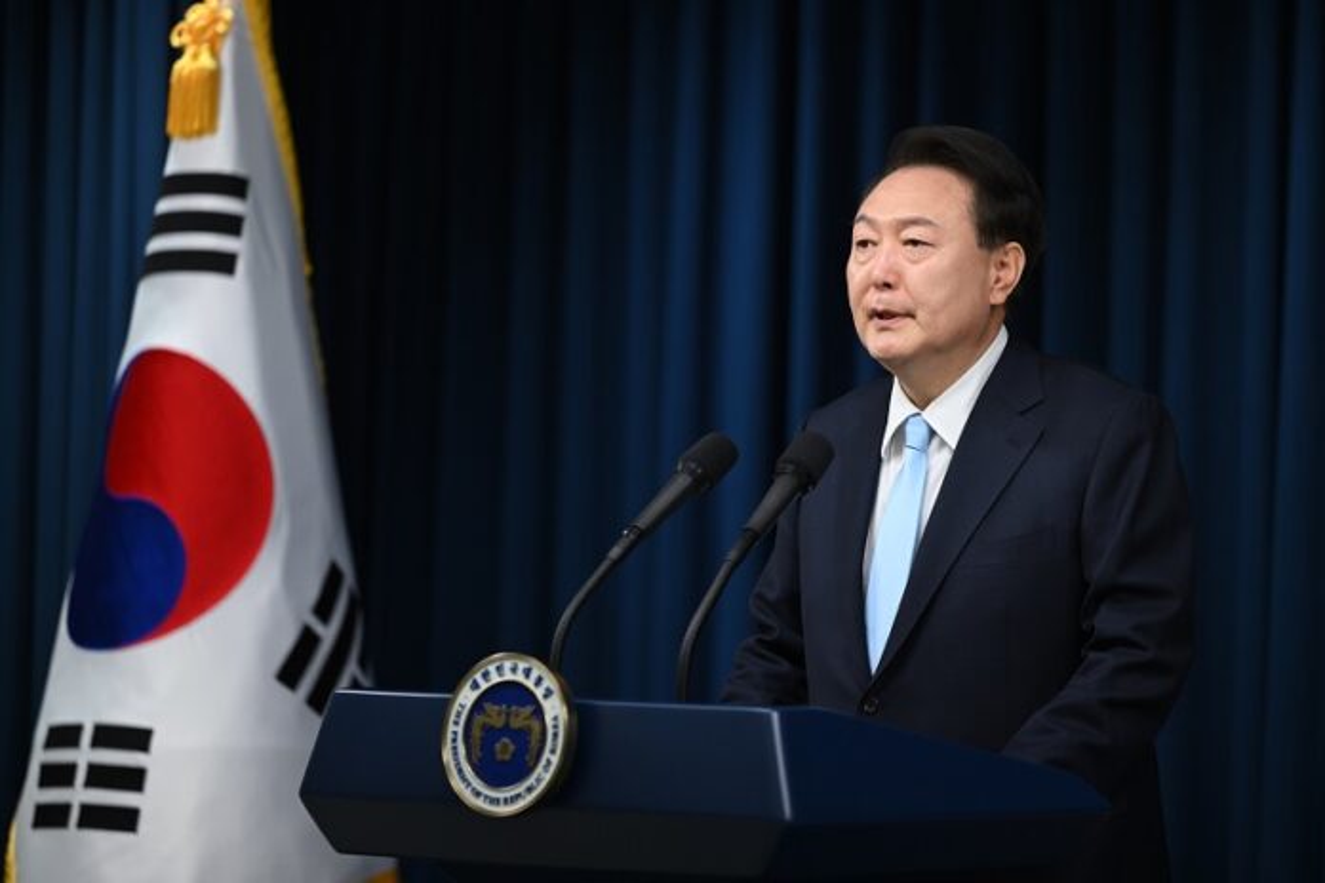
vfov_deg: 7.4
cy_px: 442
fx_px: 6808
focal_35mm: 185
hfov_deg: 11.1
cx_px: 662
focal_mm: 185
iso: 1250
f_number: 3.2
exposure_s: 1/640
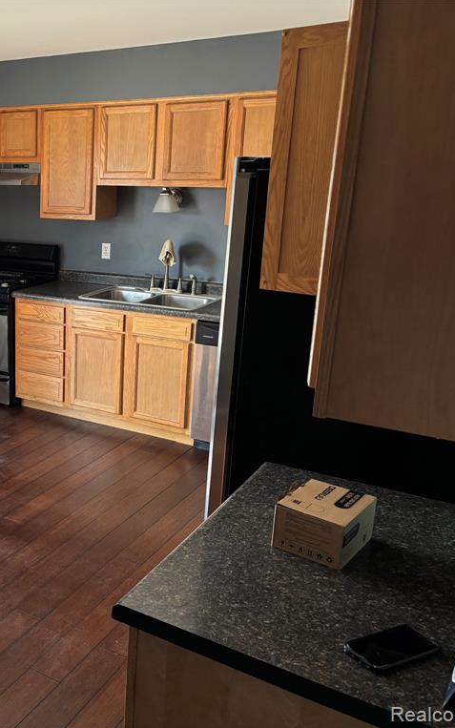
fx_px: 734
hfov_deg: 31.8
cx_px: -1
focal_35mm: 37
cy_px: 364
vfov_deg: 52.7
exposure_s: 1/121
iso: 125
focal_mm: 5.96
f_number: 1.6
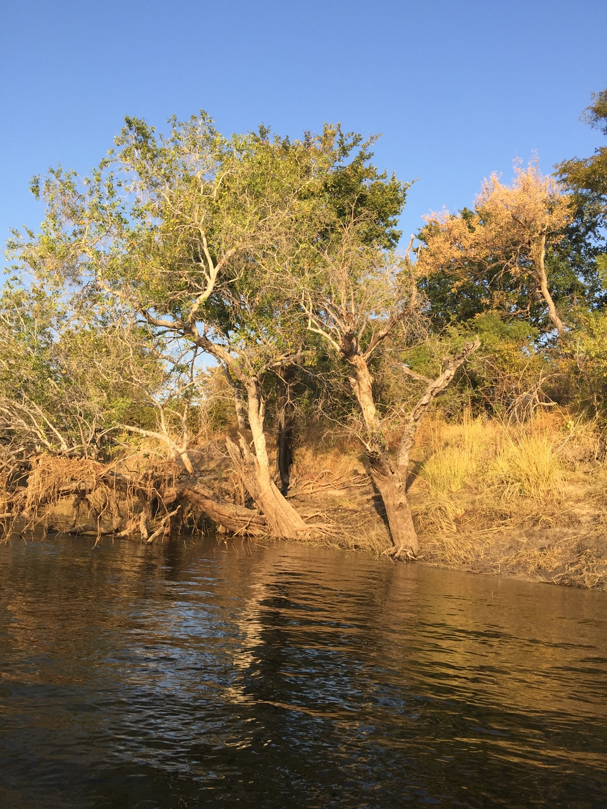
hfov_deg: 48.2
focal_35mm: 29
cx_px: 304
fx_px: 678
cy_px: 404
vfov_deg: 61.7
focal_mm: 4.15
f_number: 2.2
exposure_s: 1/573
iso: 32
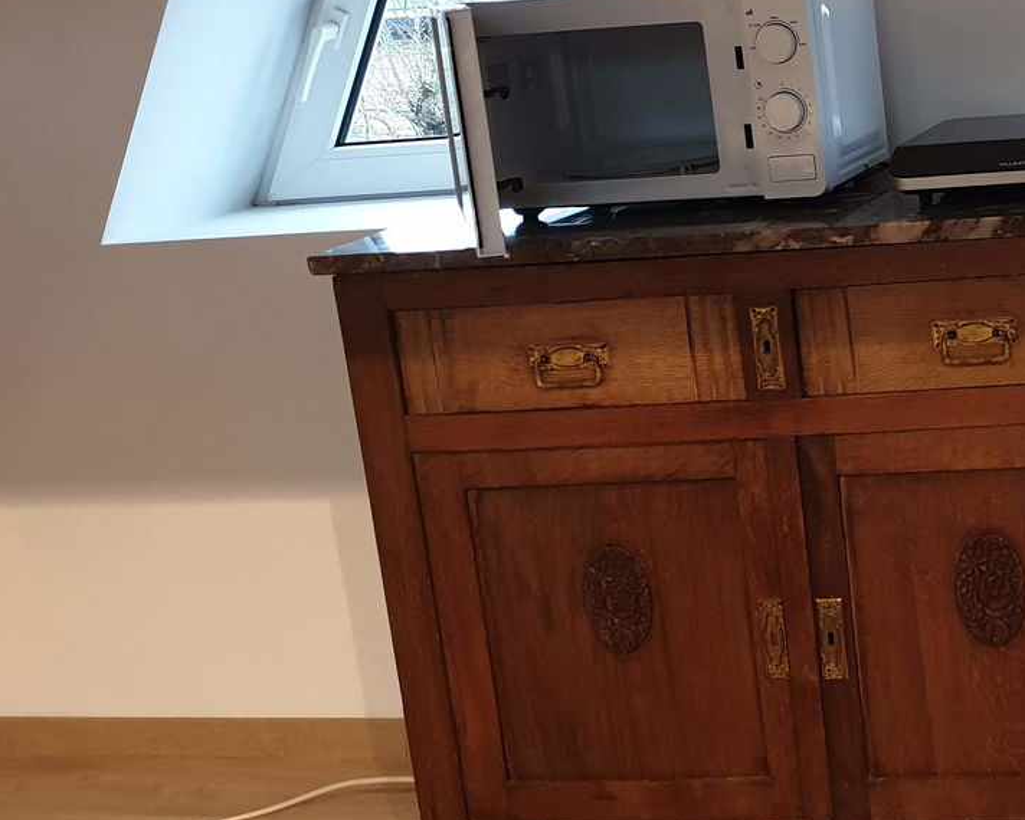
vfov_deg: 26.6
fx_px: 1730
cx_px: 1009
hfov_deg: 30.8
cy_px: 296
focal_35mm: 57
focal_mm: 4.3
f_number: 1.5
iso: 250
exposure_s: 1/50
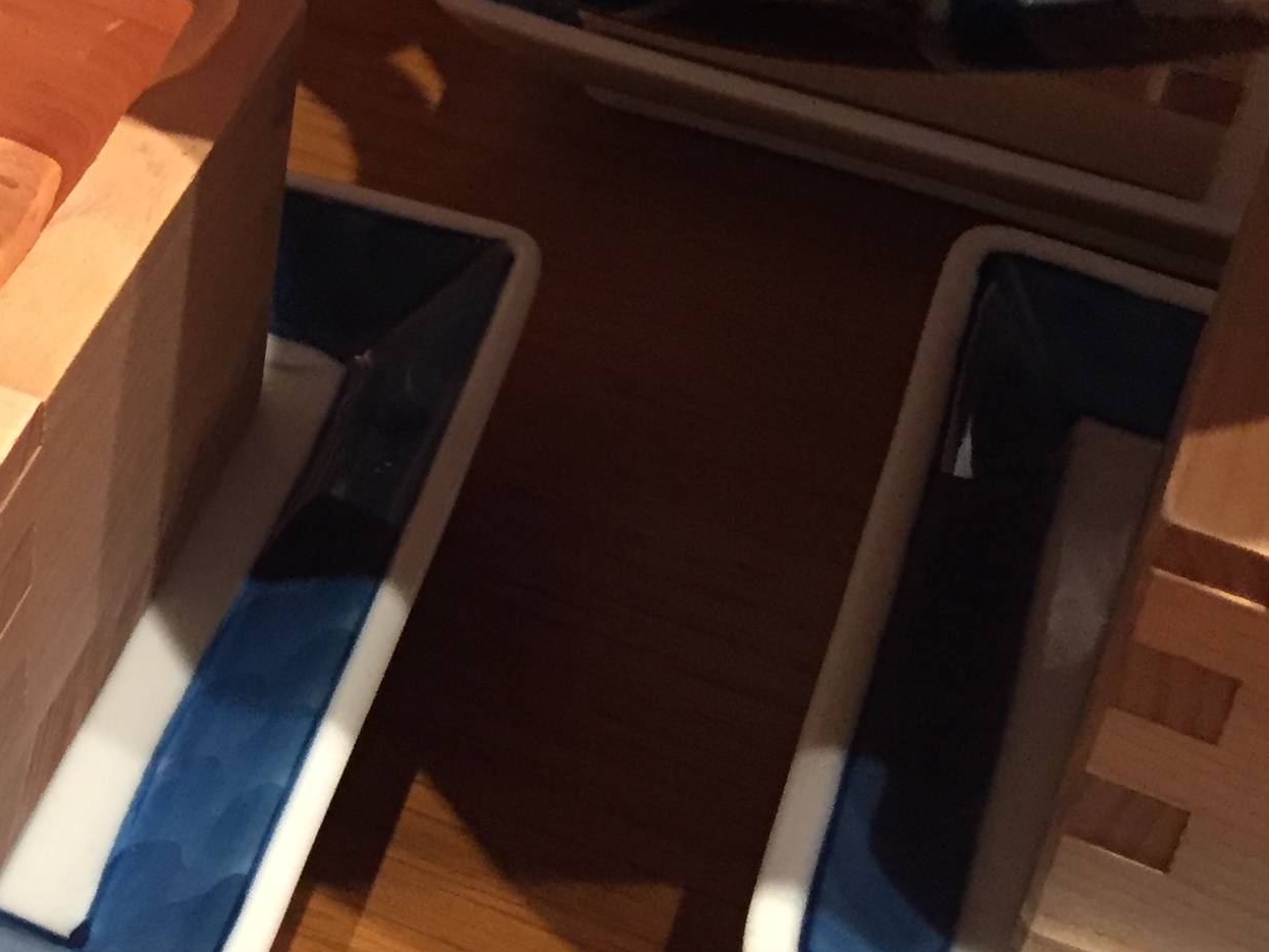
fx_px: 2786
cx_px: -31
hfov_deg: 24.4
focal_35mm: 76
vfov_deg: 18.8
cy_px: -22
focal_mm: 4.15
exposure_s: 1/30
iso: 200
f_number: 2.2
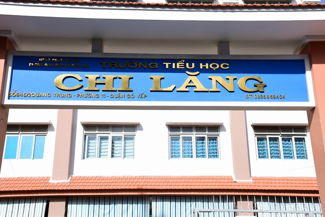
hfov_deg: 42.7
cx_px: 162
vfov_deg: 29.3
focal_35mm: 46
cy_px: 108
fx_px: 415
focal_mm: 46
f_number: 9
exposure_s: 1/125
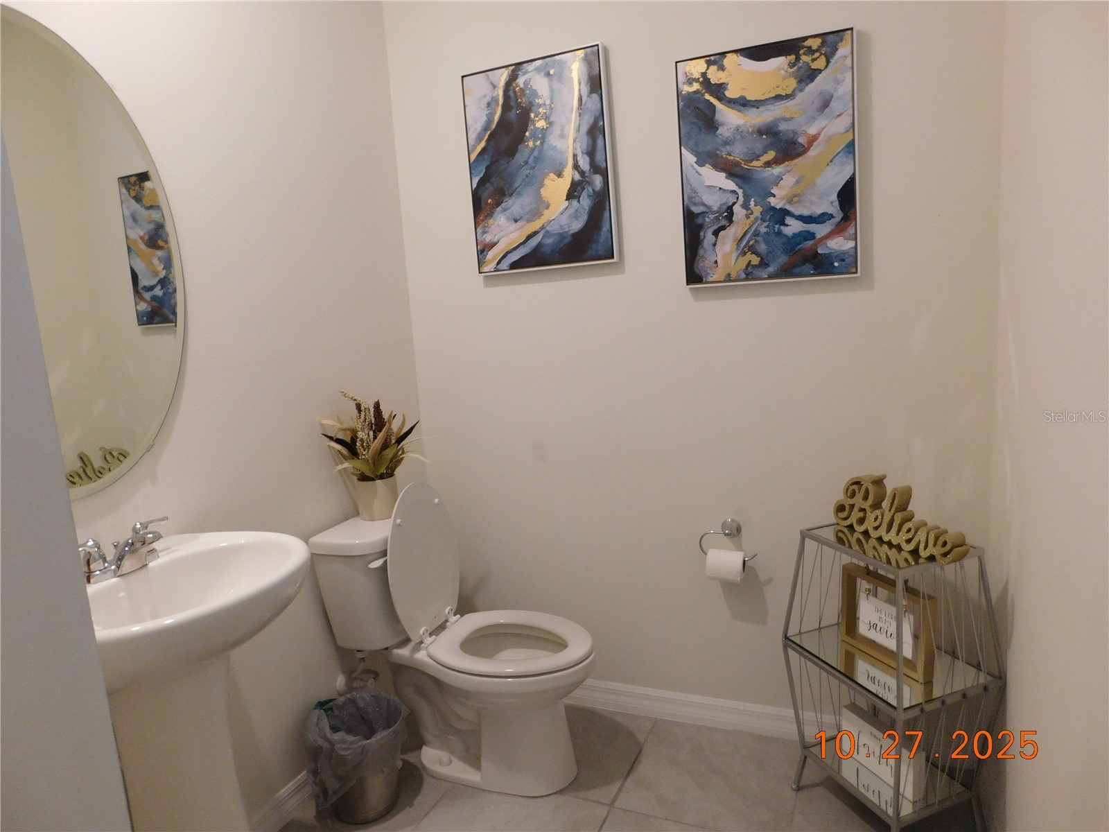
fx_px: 737
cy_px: 416
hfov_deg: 73.9
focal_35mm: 23
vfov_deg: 58.9
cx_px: 554
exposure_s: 1/30
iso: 220
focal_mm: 4
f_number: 3
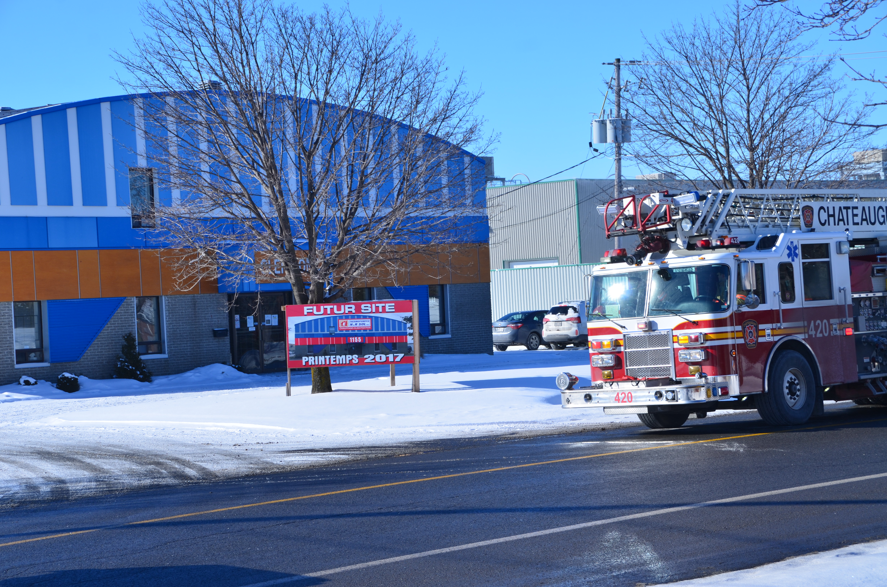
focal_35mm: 75
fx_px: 1844
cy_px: 294
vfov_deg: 18.1
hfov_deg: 27.0
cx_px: 444
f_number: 9
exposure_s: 1/320
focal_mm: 50
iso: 100
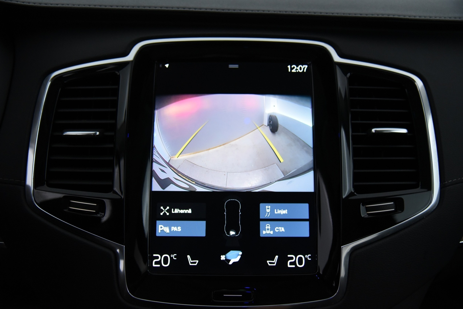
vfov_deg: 38.9
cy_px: 154
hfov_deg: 55.8
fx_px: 437
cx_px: 232
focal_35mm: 34
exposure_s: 1/100
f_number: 4
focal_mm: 34
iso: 4000
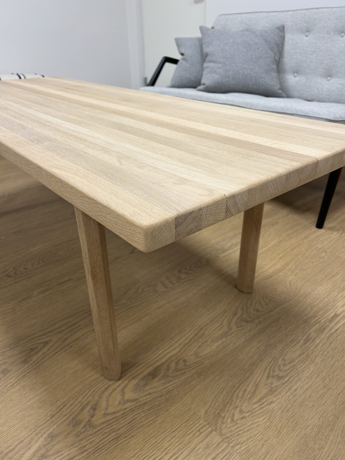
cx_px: 172
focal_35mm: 26
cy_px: 230
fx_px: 346
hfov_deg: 53.1
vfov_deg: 67.3
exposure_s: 1/100
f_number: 1.5
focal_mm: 5.7
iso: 64
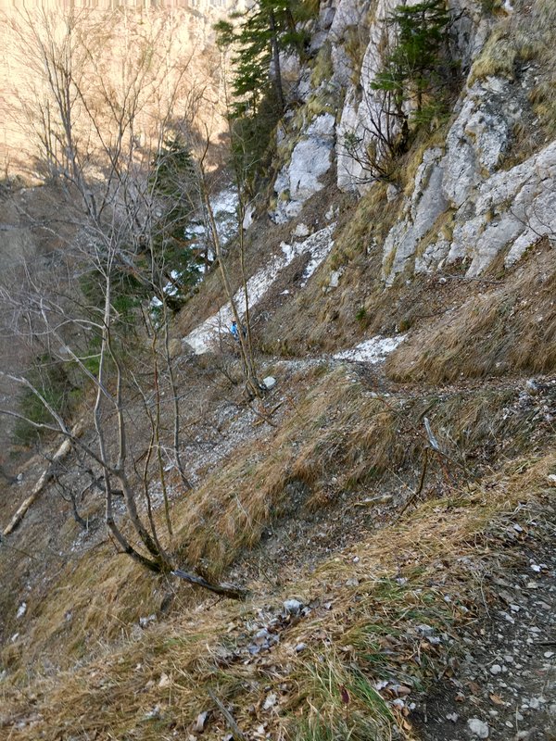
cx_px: 278
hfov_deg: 48.2
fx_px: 621
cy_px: 370
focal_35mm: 29
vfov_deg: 61.7
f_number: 2.2
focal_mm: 4.15
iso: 32
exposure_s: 1/100
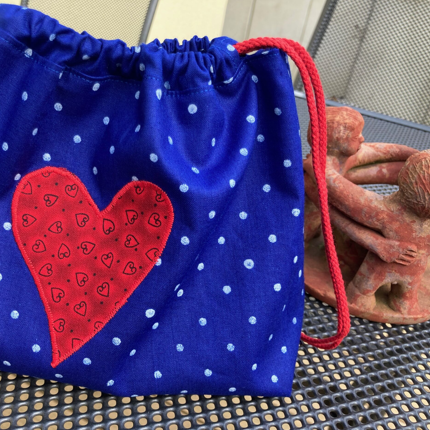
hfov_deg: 47.6
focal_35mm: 34
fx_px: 478
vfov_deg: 48.4
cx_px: 140
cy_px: 221
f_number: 1.8
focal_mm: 3.99
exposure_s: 1/121
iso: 50
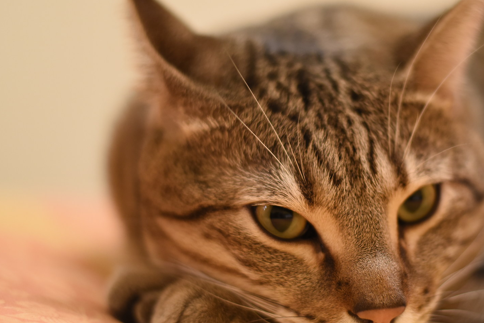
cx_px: 348
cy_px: 179
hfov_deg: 24.0
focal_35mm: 84
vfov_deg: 16.3
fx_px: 1129
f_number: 1.8
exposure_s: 1/30
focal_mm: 50
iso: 800
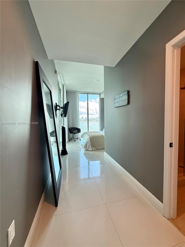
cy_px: 124
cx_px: 92
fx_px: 100
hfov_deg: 85.7
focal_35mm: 14
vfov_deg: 102.1
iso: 250
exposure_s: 1/120
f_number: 2.2
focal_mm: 2.22
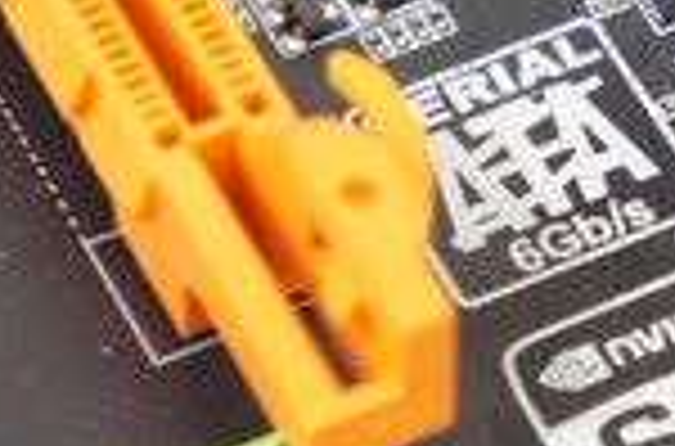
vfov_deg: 4.3
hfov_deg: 6.5
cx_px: 657
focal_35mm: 319
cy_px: 169
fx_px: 5963
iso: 400
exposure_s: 1/20
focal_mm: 53
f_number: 5.6
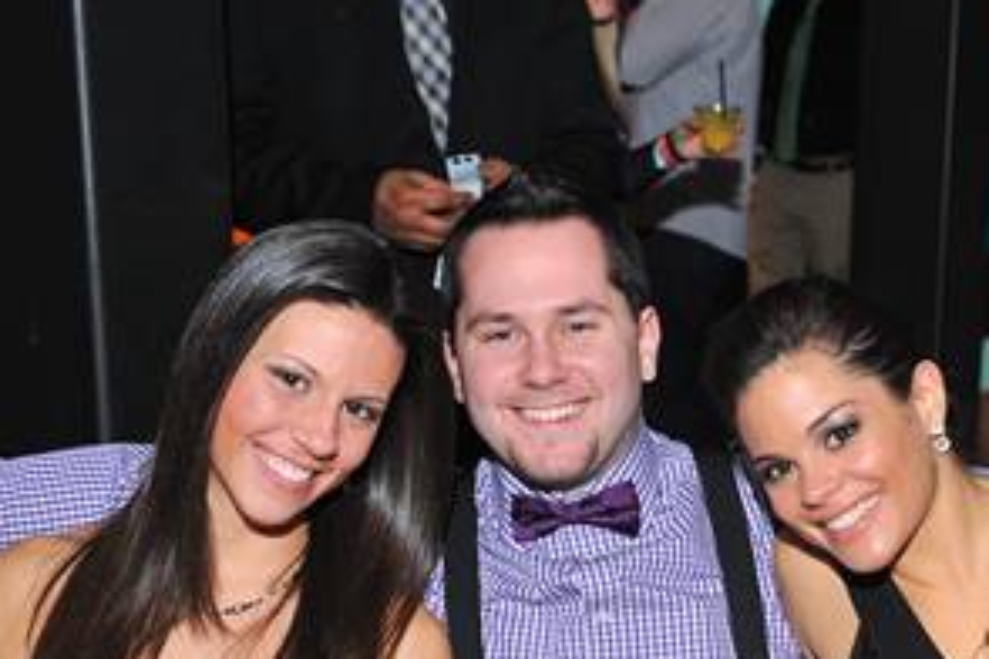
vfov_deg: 18.9
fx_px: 1950
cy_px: 588
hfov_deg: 28.0
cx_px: 757
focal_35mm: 71
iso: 1000
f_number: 4
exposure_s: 1/100
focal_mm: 38
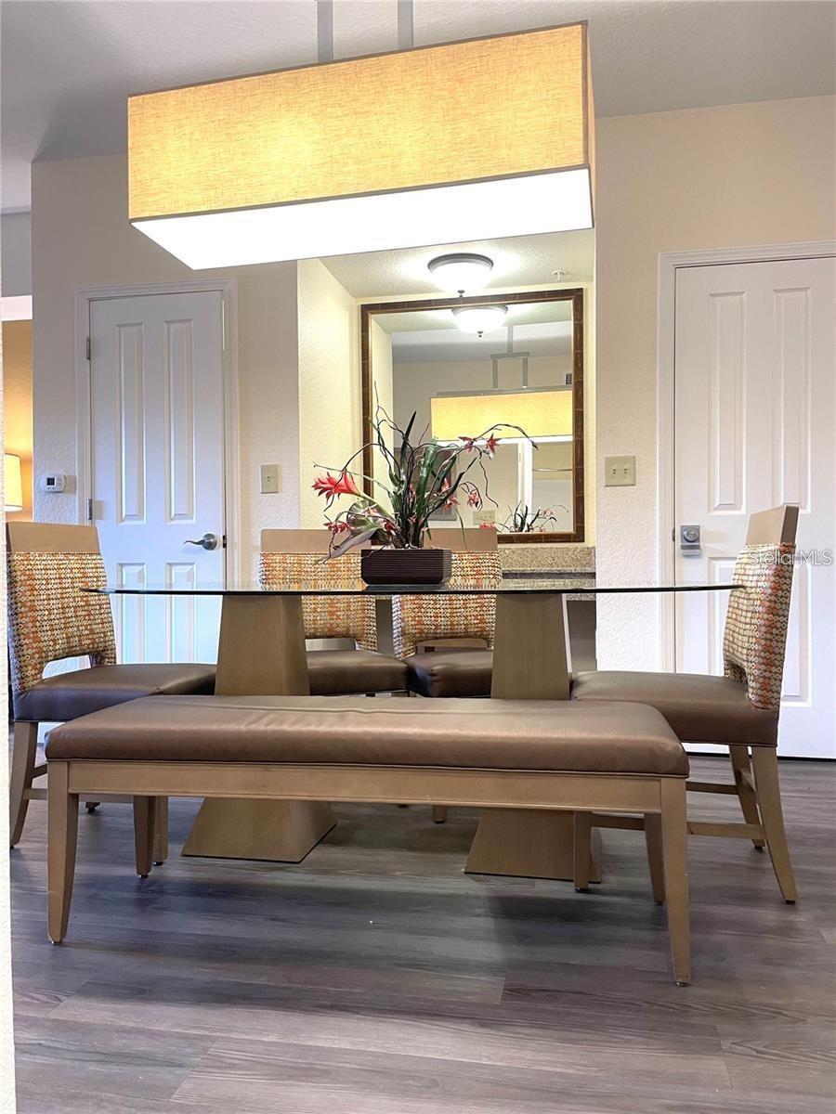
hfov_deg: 53.1
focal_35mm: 26
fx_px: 837
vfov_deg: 67.3
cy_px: 557
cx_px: 418
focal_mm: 4.2
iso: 100
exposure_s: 1/60
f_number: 1.6
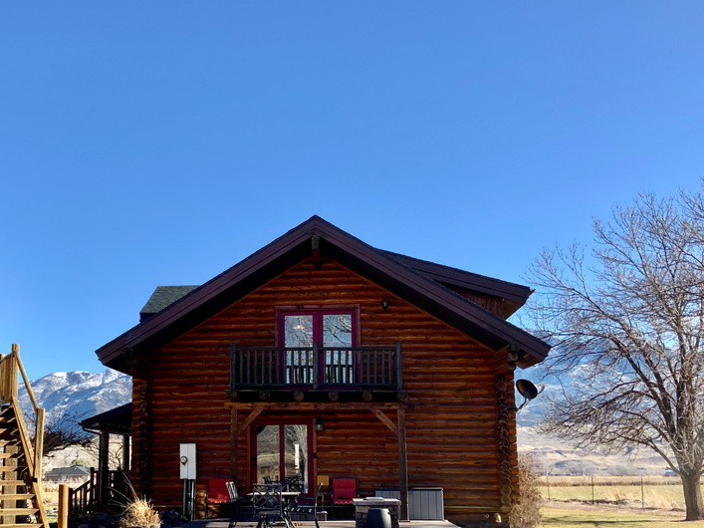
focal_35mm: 42
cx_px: 265
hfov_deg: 44.4
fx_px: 854
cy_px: 353
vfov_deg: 34.0
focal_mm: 3
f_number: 1.8
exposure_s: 1/1035
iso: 16
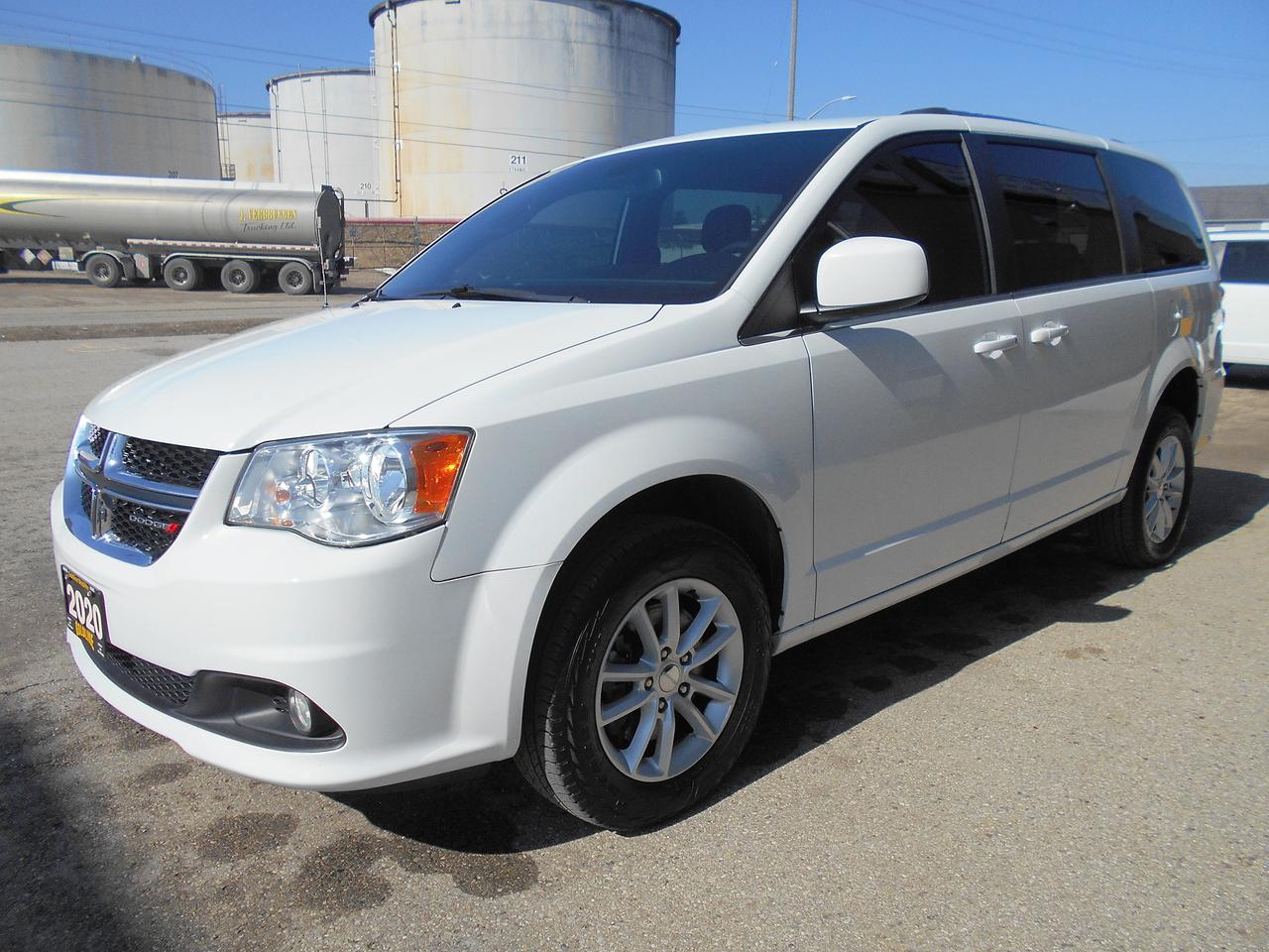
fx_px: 953
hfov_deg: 67.3
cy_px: 476
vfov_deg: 53.1
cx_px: 634
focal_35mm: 26
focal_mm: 4.6
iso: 80
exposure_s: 1/320
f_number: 8
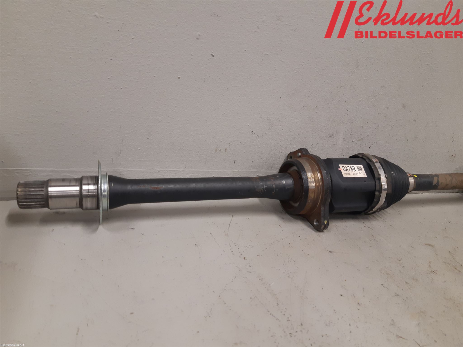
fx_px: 348
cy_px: 174
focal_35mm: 26
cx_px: 232
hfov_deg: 67.3
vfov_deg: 53.1
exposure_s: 1/50
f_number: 1.7
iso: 125
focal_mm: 3.93
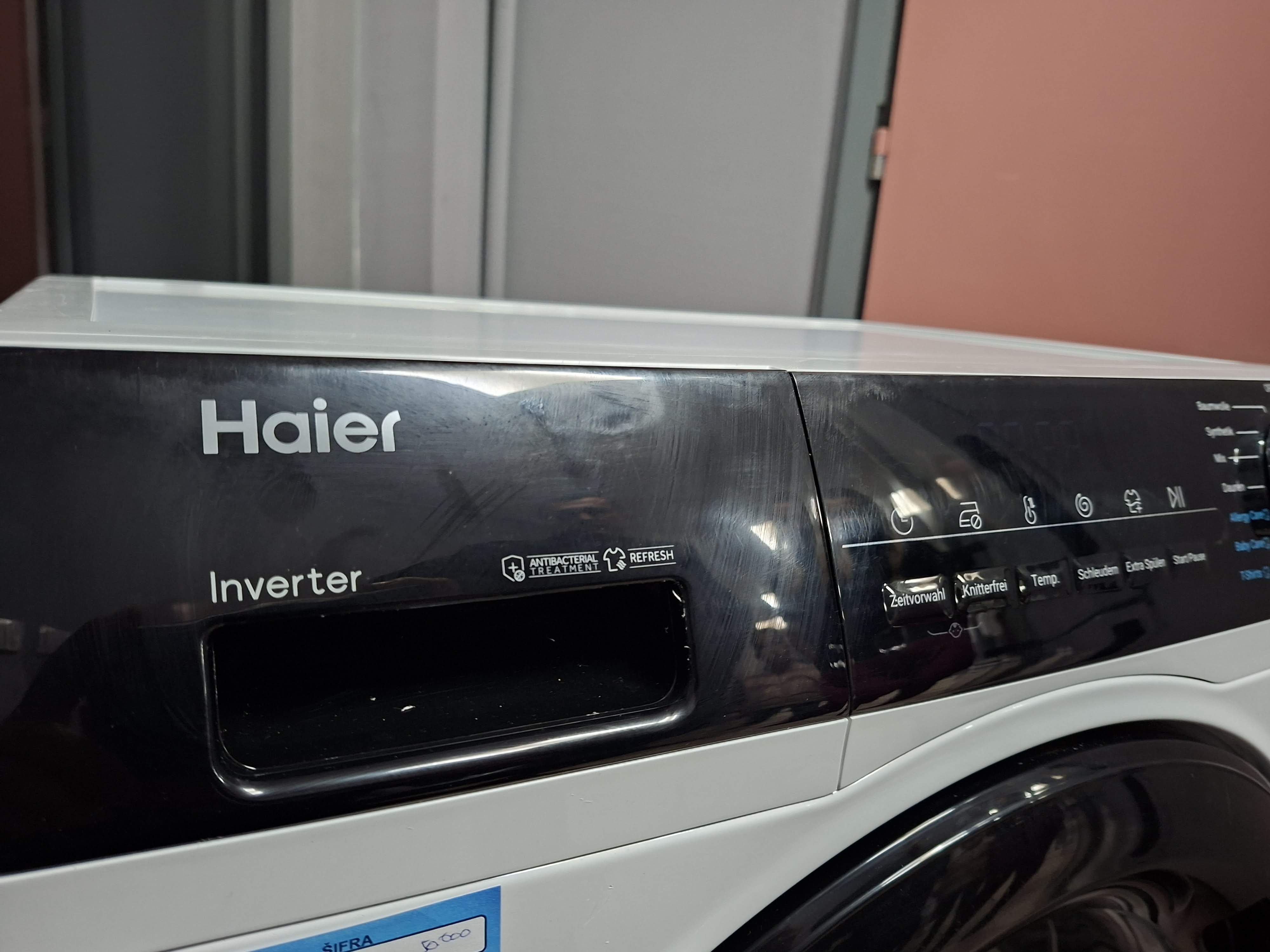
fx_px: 844
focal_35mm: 23
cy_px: 476
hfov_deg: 73.9
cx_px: 635
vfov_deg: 58.9
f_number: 1.8
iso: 320
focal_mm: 5.54
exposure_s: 1/33
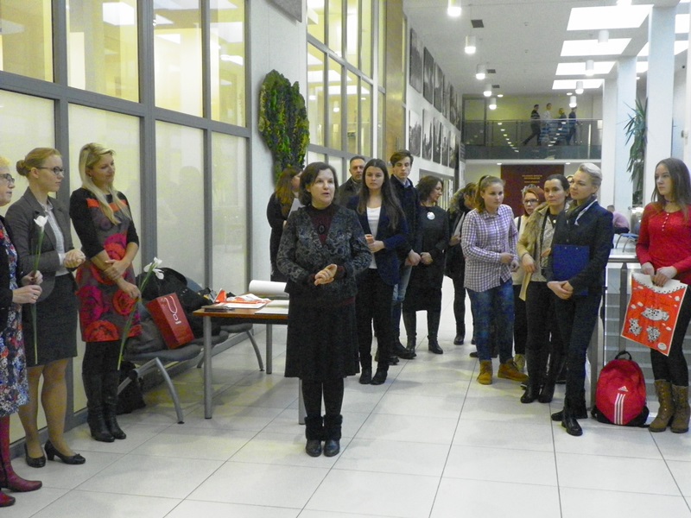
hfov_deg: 42.9
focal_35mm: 44
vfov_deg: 32.9
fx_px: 878
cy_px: 259
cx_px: 346
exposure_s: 1/40
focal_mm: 7.9
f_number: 3.2
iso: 640
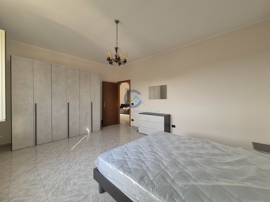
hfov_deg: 106.2
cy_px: 101
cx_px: 135
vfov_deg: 89.9
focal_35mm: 13
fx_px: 101
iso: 80
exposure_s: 1/100
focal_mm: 2.2
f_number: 2.2
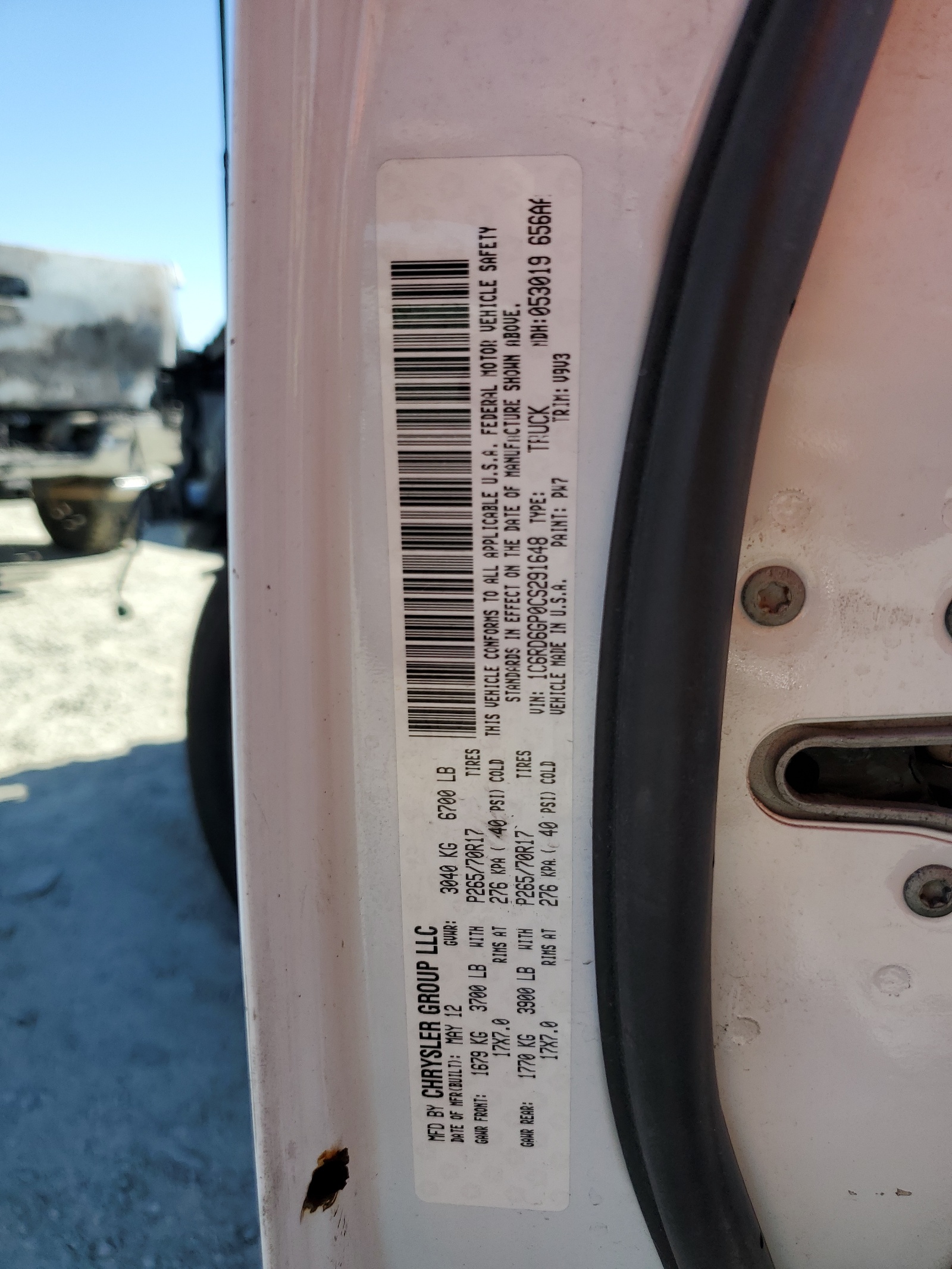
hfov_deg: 53.1
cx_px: 476
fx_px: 953
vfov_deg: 67.3
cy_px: 634
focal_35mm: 26
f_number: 1.5
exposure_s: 1/1429
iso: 50
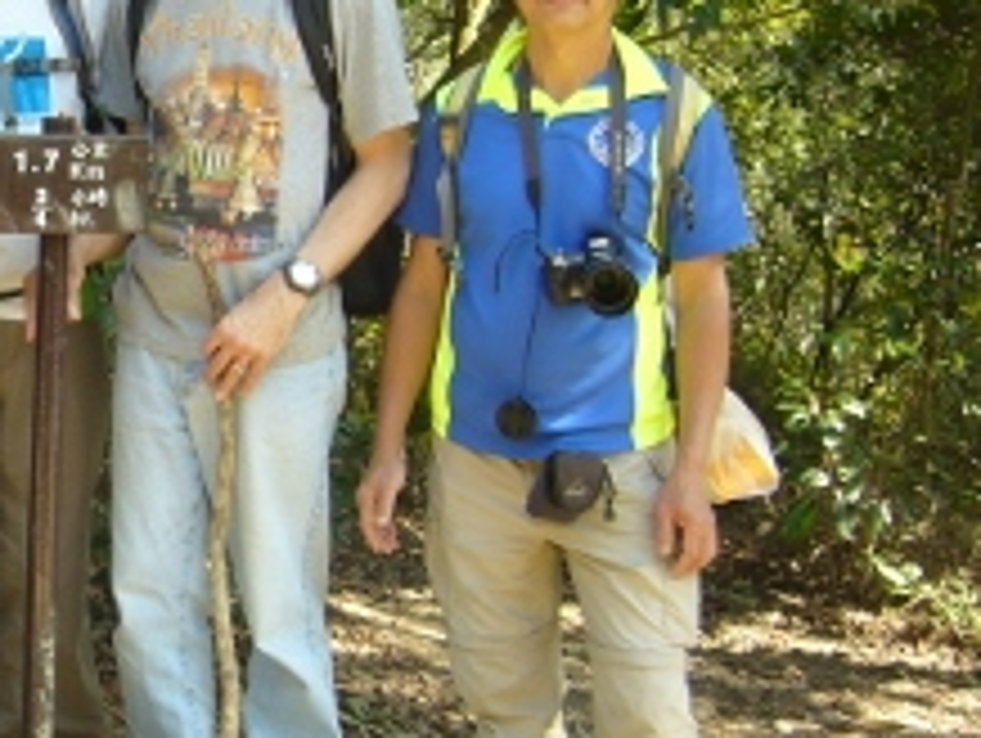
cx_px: -63
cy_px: 351
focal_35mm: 77
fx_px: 2185
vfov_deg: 19.2
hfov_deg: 23.9
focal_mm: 5.8
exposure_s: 1/125
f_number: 2.8
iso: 80
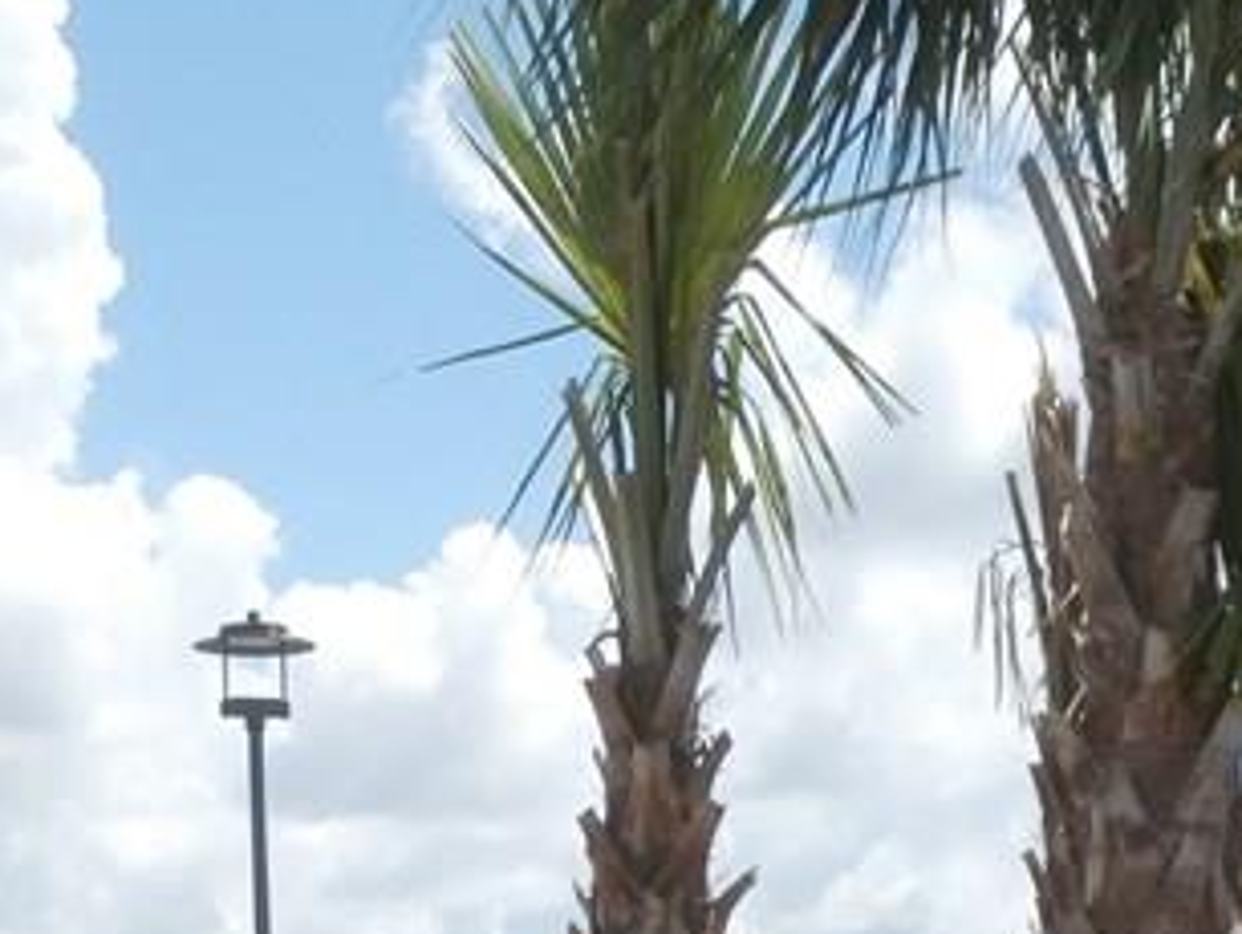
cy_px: 1125
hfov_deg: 15.4
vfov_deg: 11.5
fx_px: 4560
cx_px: 1027
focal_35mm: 127
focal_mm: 6.67
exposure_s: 1/800
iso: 100
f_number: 3.9
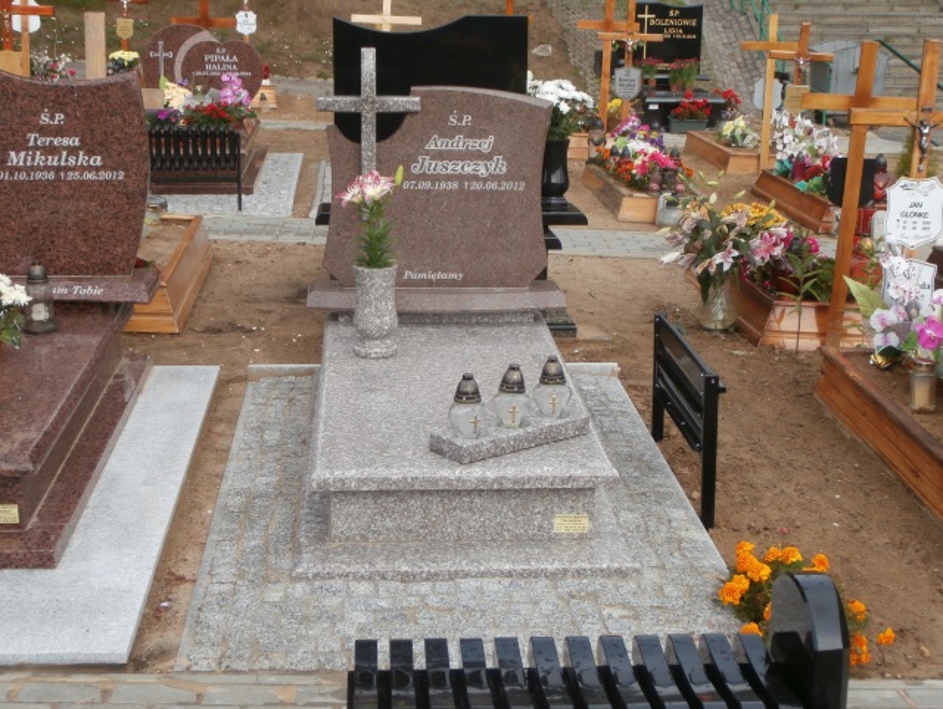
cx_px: 472
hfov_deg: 40.4
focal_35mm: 47
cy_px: 354
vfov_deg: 30.9
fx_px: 1281
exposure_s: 1/500
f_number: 4.2
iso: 100
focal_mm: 8.29
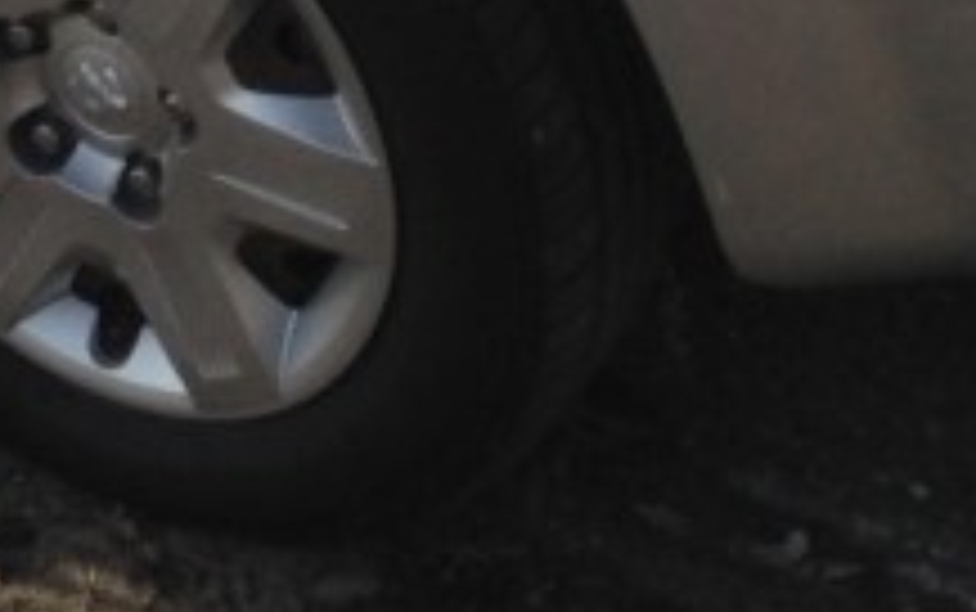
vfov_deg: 7.4
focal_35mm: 165
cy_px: -958
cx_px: -495
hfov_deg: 12.1
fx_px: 4392
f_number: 2.4
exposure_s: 1/1004
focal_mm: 4.13
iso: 50
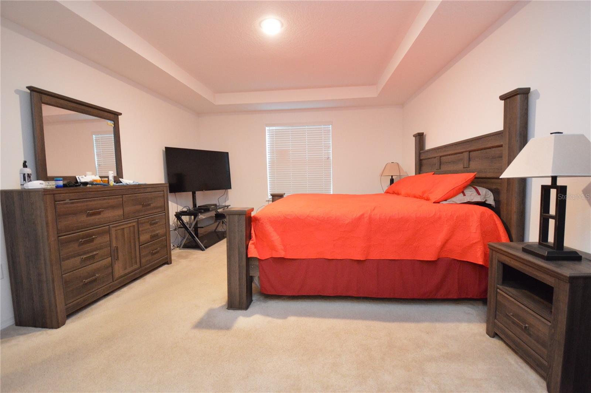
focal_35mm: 15
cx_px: 296
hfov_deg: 100.5
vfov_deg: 77.2
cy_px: 196
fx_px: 246
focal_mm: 10
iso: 3200
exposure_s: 1/40
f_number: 3.5
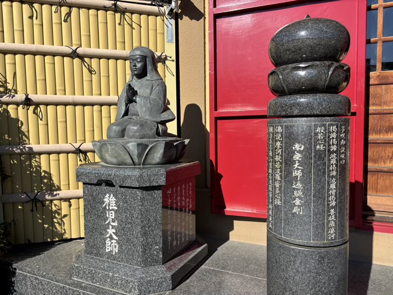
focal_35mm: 26
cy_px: 148
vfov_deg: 53.1
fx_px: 295
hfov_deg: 67.3
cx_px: 196
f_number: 1.6
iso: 50
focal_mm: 5.96
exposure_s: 1/2451
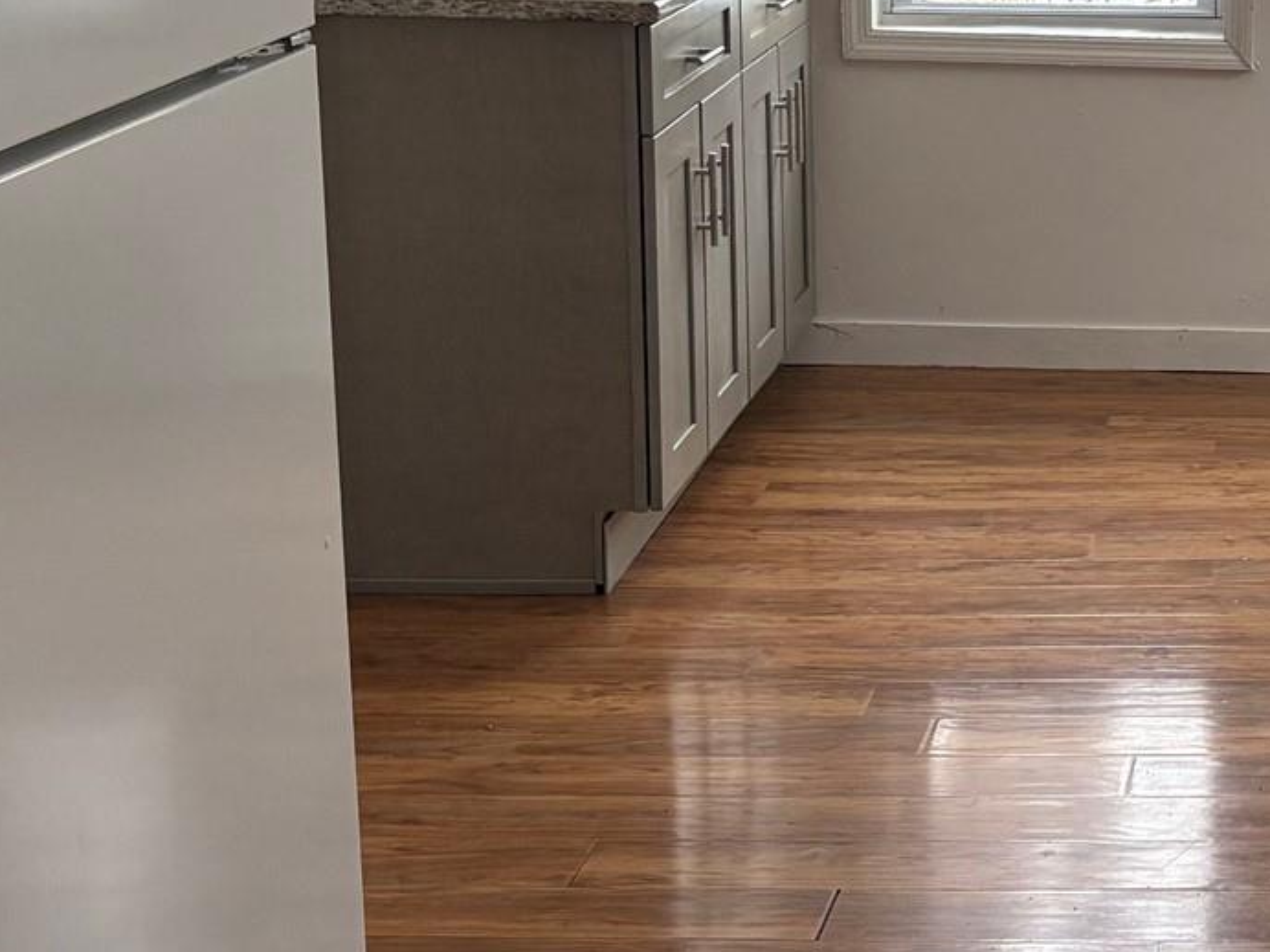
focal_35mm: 77
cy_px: 116
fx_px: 2825
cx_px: 1338
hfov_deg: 24.0
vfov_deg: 18.8
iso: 125
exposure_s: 1/120
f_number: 1.6
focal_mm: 5.96
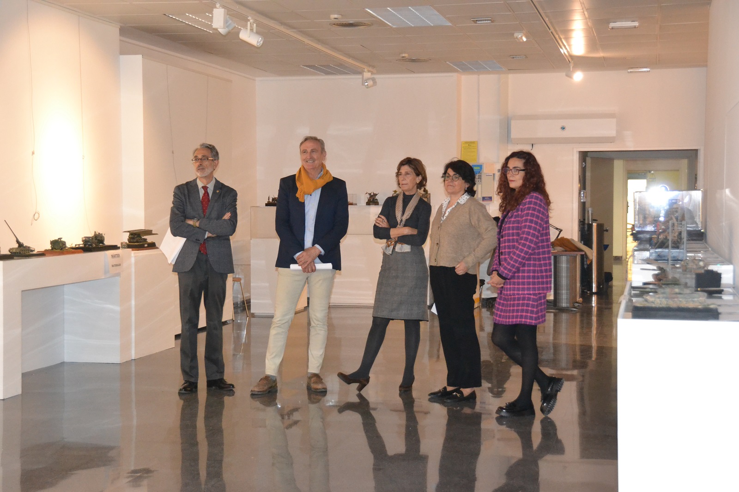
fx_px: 1170
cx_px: 370
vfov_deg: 23.8
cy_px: 246
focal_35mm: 57
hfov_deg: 35.1
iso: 3200
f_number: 4.2
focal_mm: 38
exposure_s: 1/60
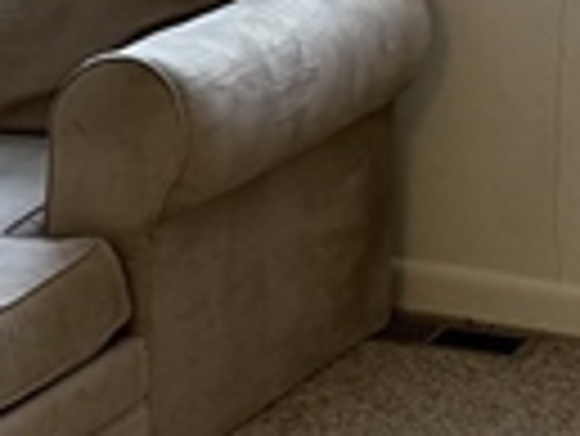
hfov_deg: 10.2
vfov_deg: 7.8
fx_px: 3186
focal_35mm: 190
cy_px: -63
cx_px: -193
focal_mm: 6.76
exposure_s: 1/120
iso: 320
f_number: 1.78
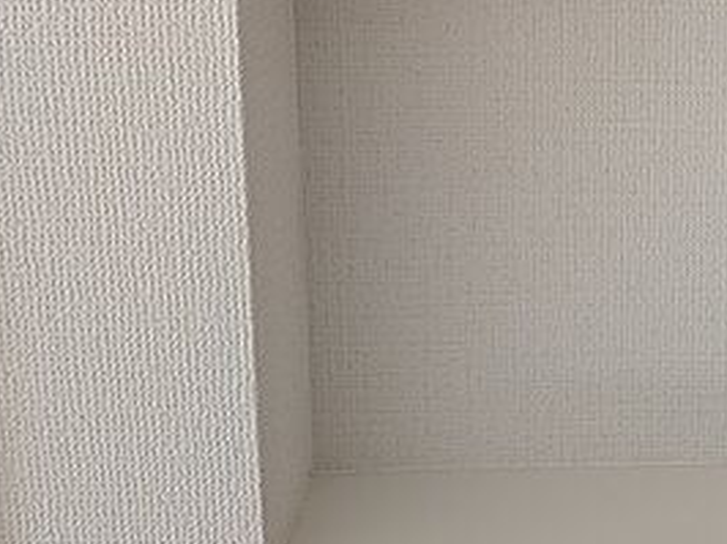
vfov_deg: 25.0
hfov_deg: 32.9
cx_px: 634
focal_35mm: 56
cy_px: 21
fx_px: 1175
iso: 41
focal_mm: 4.53
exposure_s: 1/210
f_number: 1.7
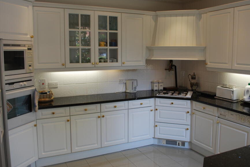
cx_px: 134
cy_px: 77
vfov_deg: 41.2
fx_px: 222
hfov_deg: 58.6
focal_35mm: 32
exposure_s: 1/80
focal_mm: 18
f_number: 4.5
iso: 200
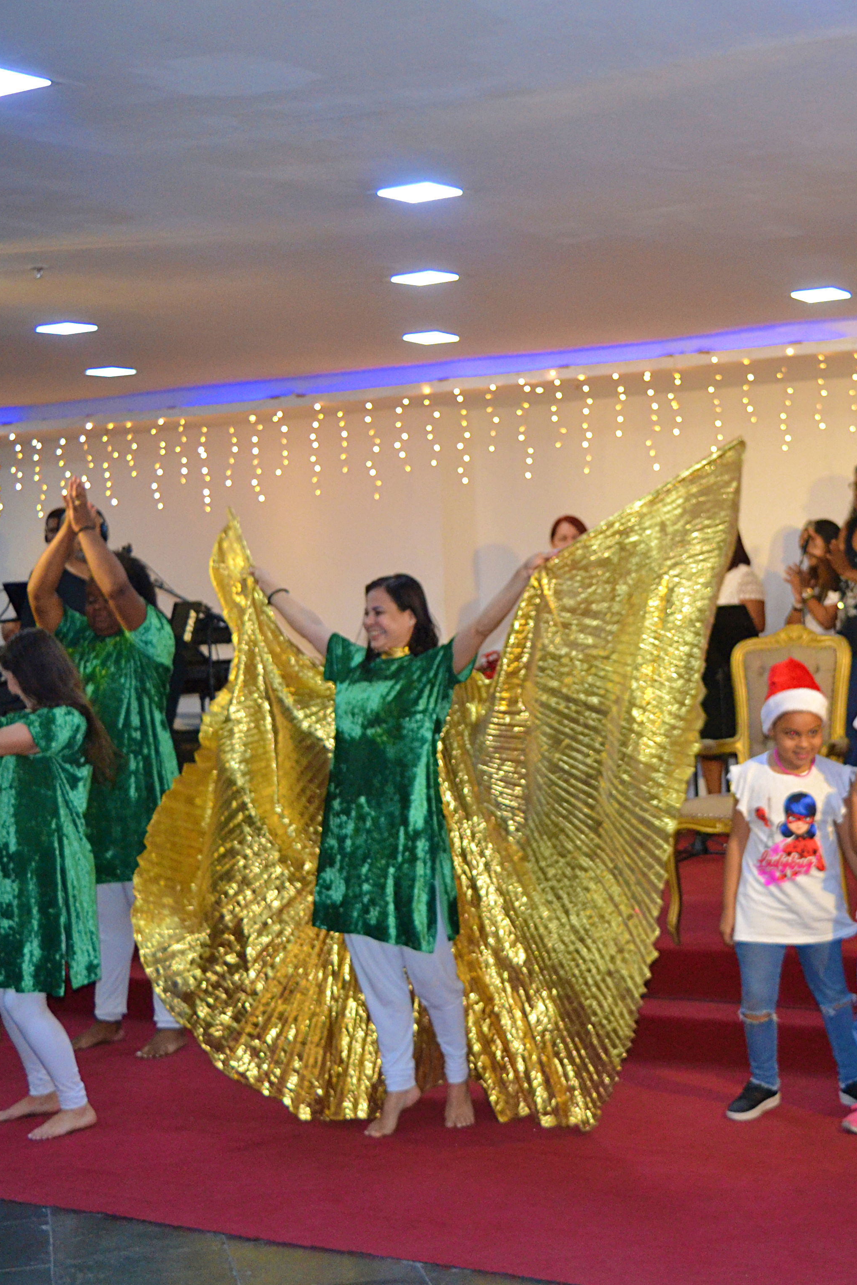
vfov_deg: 33.9
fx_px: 2106
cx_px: 658
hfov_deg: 22.7
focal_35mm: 59
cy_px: 645
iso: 1250
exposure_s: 1/60
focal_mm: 26
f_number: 4
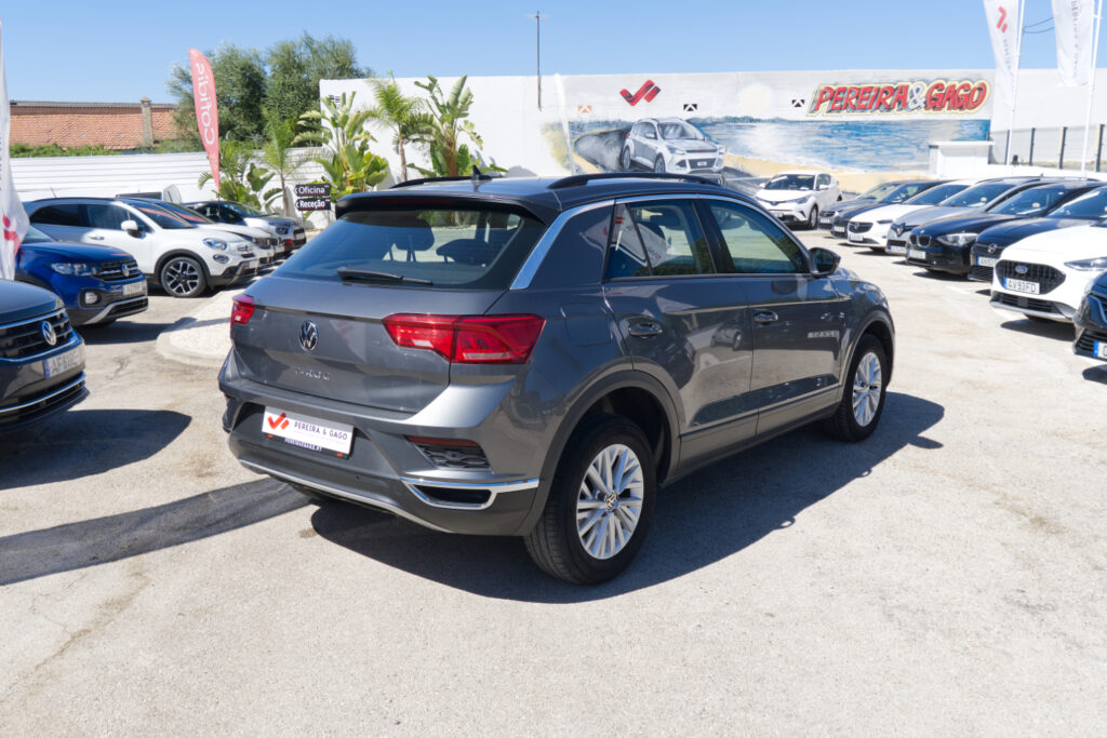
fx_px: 892
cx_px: 554
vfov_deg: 45.0
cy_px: 369
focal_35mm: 29
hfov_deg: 63.7
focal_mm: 19.2
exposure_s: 1/180
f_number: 9
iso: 160
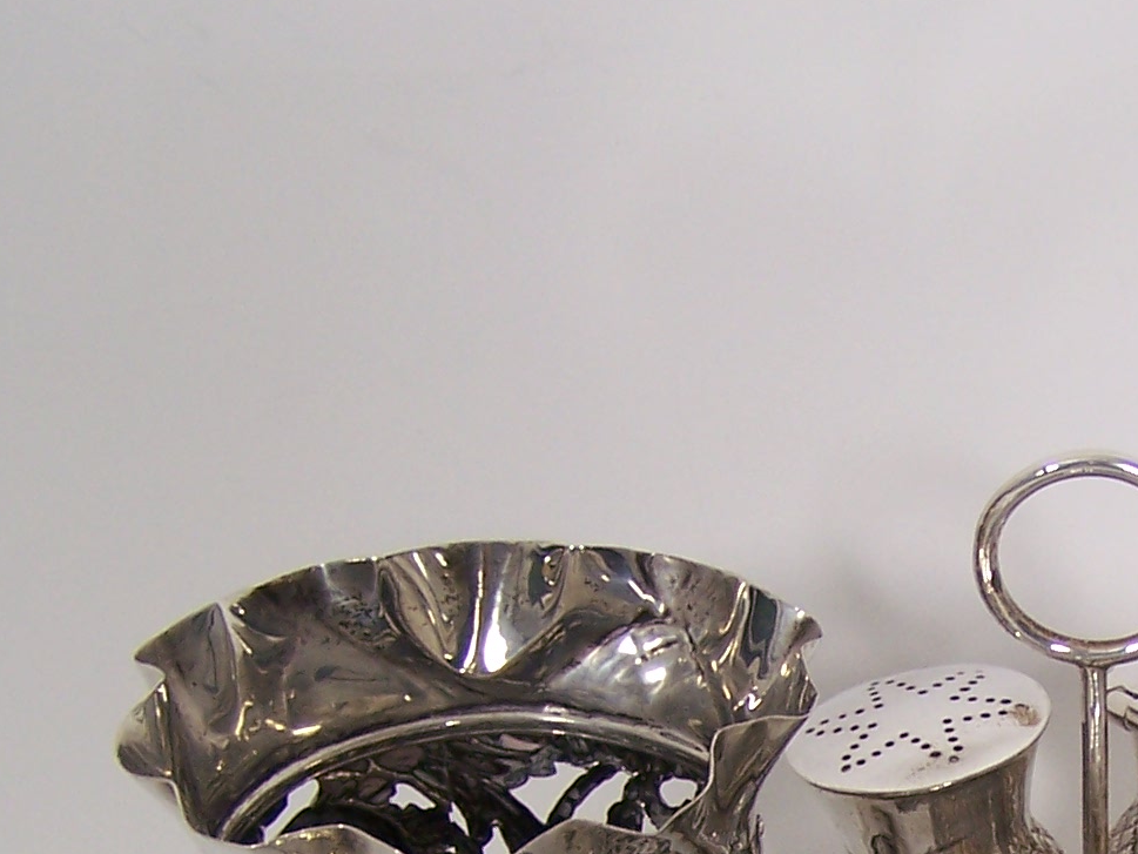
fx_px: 3321
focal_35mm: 101
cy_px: 1108
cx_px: 1096
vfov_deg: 14.1
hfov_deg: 19.0
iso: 80
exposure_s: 1/45
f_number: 2.8
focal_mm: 6.3
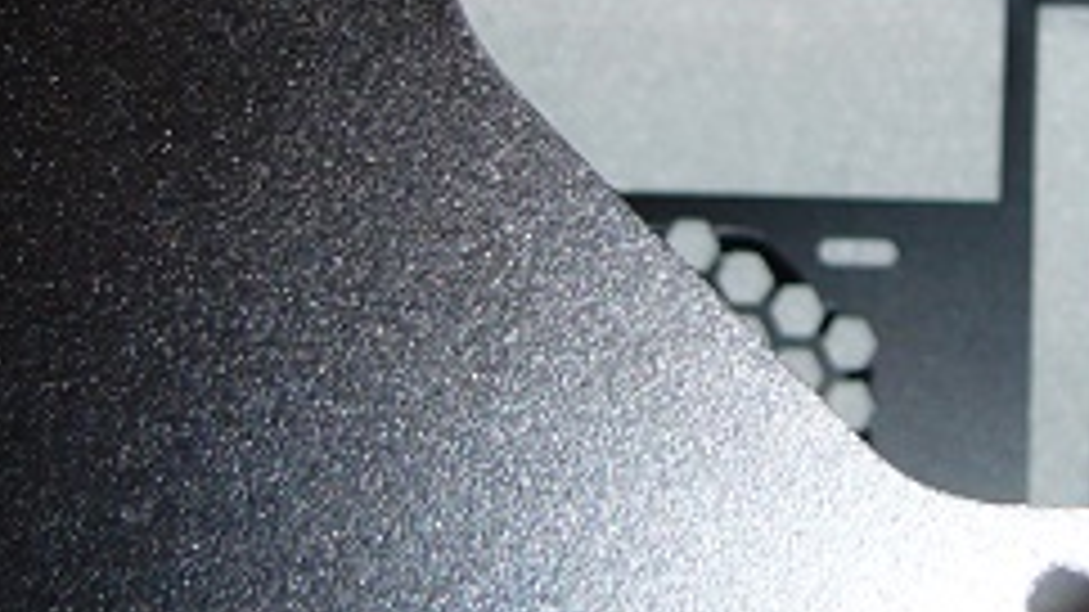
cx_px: 990
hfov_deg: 20.7
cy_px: -45
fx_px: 2916
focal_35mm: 101
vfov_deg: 11.8
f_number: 2.8
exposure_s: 1/30
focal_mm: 5.8
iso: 80
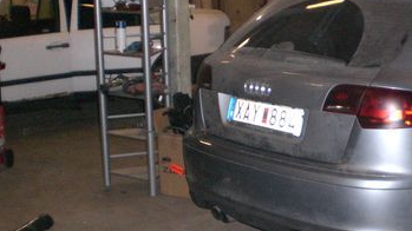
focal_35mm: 76
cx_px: 328
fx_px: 830
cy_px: 136
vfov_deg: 15.9
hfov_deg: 27.3
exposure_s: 1/60
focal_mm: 6.3
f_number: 3.1
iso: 200
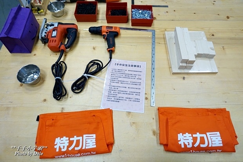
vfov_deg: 53.1
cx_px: 122
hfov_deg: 73.8
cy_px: 81
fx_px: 162
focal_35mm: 24
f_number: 5.6
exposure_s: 1/60
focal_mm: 16
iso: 500
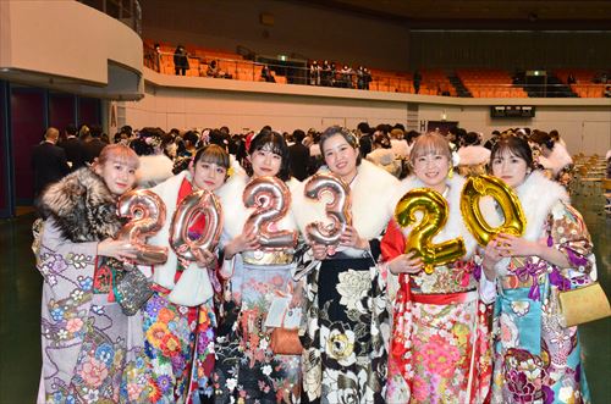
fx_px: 635
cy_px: 202
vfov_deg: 35.3
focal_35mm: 38
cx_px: 306
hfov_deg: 51.4
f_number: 10
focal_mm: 25
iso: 3200
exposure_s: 1/60
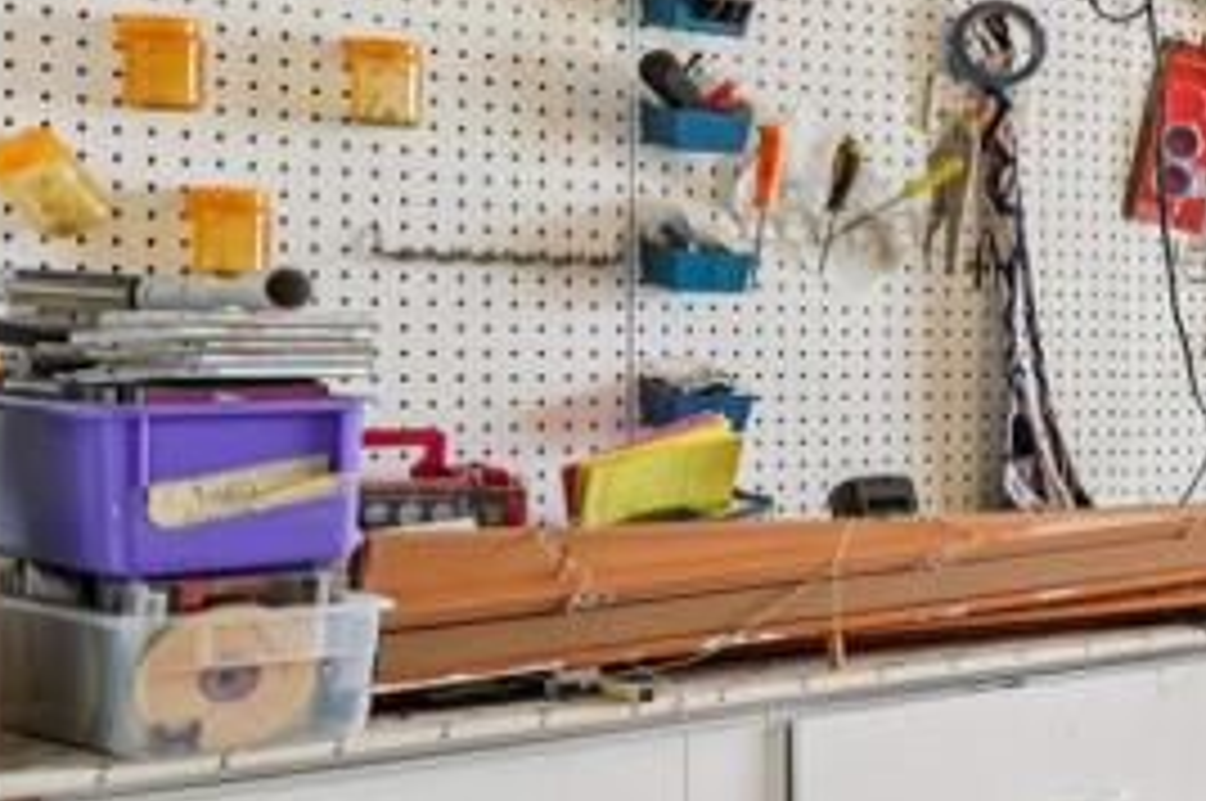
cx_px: 2092
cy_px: 364
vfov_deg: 20.9
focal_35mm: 65
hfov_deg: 21.7
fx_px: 2175
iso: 400
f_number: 8
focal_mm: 17
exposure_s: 1/30
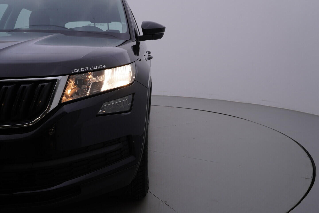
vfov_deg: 36.9
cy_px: 106
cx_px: 160
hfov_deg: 53.1
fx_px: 319
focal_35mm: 36
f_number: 5
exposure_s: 1/125
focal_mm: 24
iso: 125
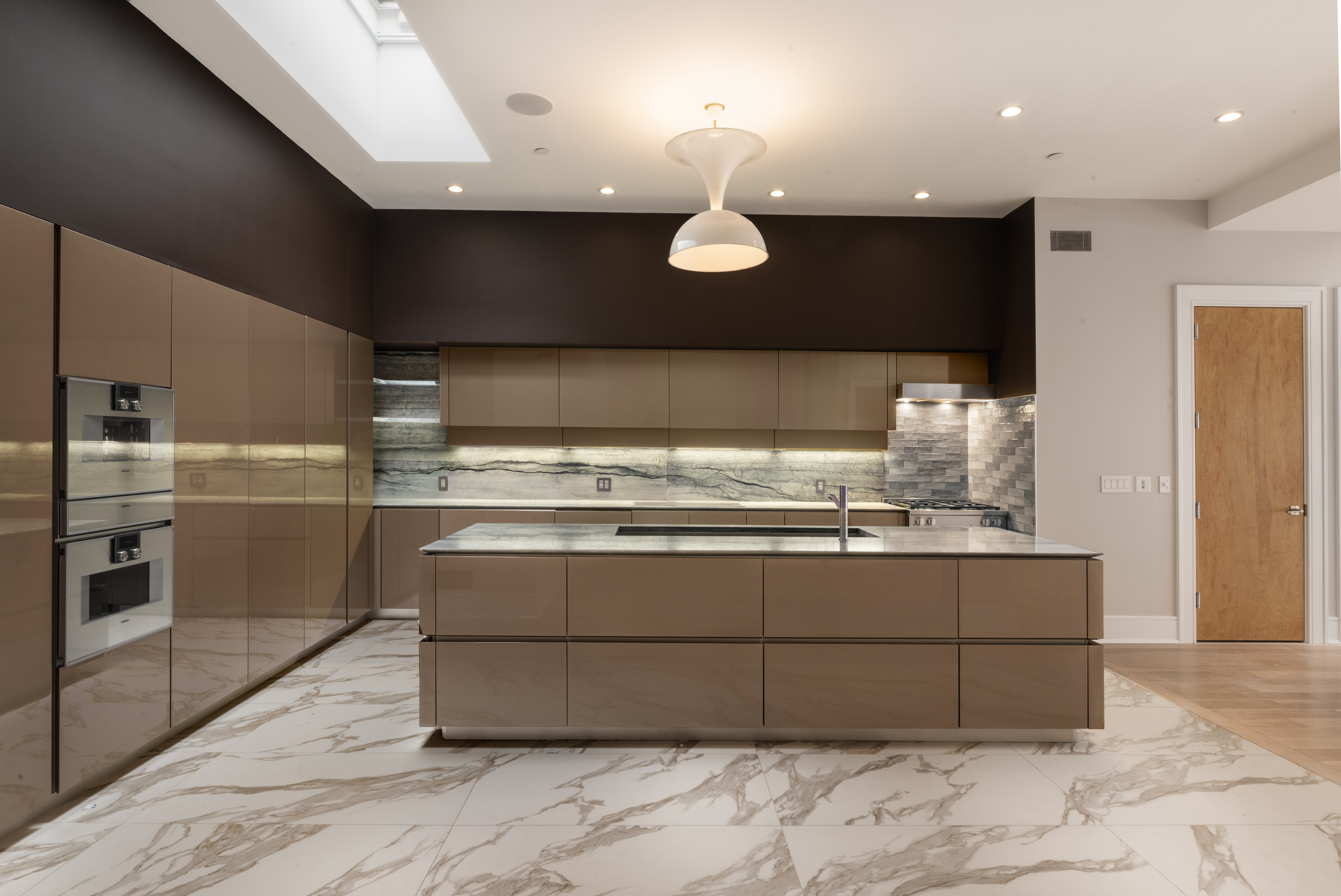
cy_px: 448
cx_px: 670
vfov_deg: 64.6
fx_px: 708
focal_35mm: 19
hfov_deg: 86.9
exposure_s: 4
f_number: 20
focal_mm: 19
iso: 200
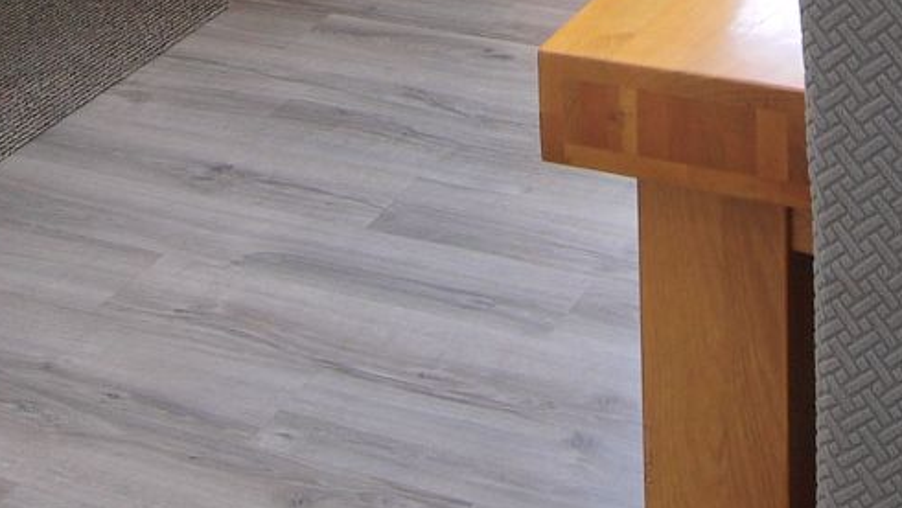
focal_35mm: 82
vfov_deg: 13.3
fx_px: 1962
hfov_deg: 25.8
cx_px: 598
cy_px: -398
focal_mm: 9
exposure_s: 1/80
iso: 100
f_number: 4
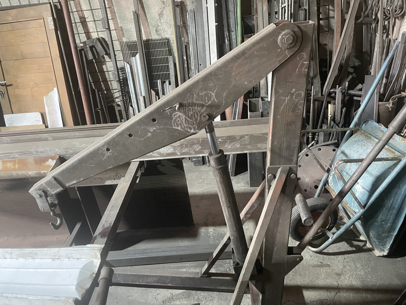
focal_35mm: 26
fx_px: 305
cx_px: 203
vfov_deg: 53.1
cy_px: 152
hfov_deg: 67.3
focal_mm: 4.2
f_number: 1.6
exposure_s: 1/50
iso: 500
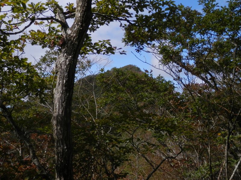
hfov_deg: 35.5
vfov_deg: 27.0
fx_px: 376
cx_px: 120
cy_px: 90
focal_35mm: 54
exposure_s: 1/800
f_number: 4.1
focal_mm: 9.8
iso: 80
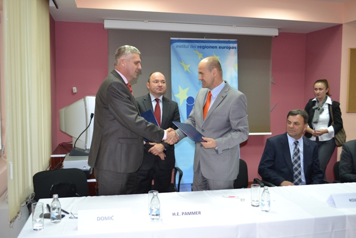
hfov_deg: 53.1
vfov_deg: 36.9
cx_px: 178
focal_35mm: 36
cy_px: 119
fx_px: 356
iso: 1000
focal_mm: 24
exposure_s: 1/60
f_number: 4
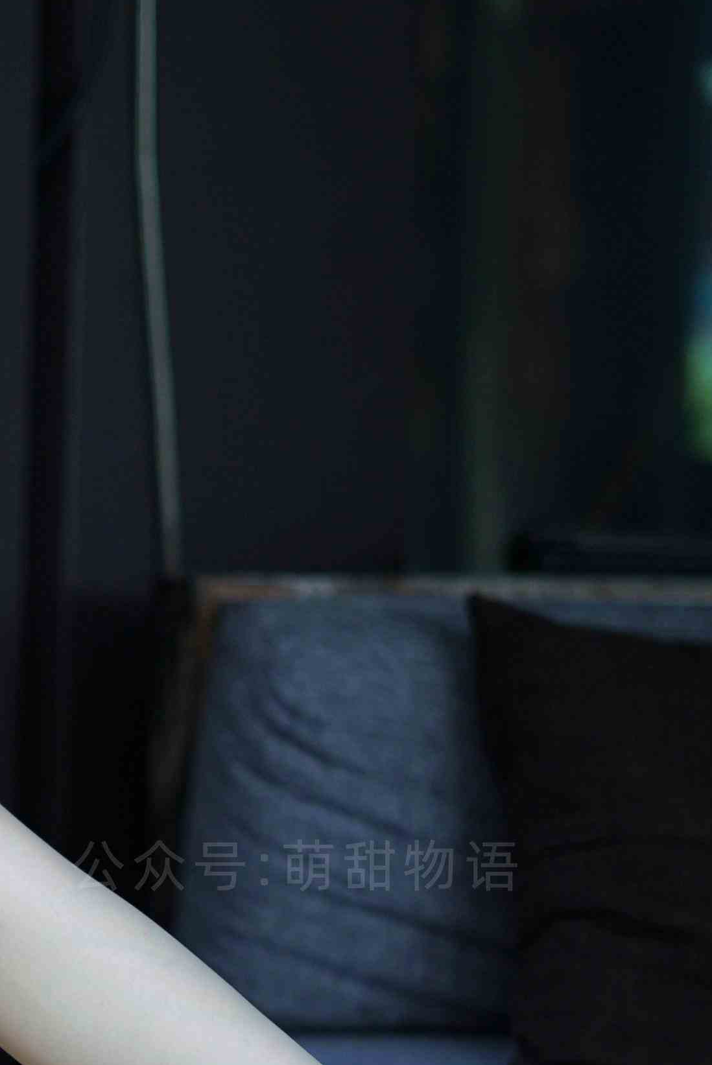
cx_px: 56
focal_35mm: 129
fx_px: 3820
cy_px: 1036
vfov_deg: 15.6
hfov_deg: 10.6
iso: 200
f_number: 1.8
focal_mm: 50
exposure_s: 1/250
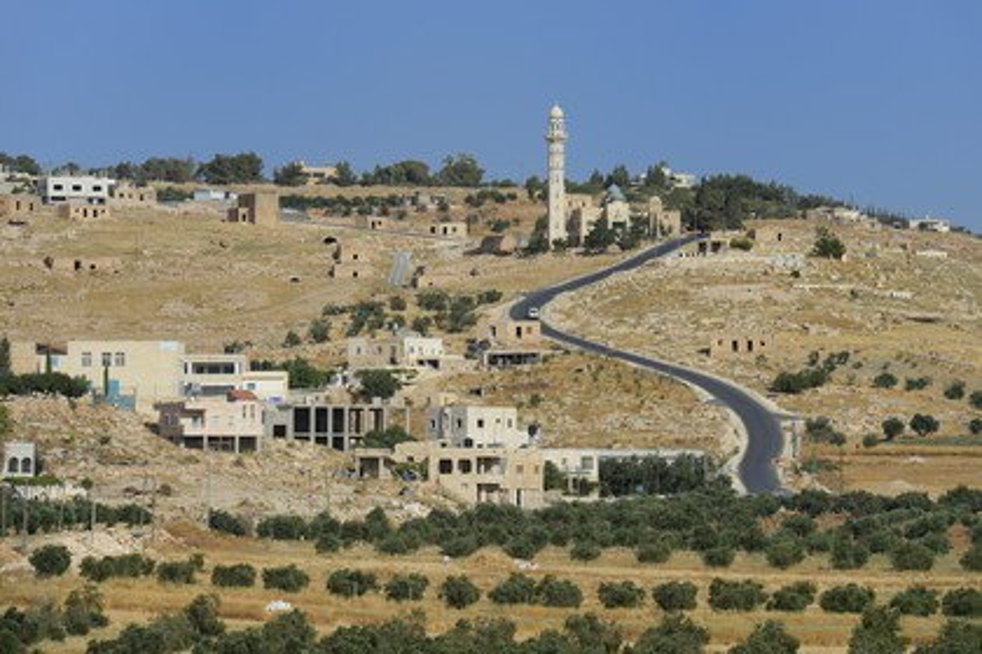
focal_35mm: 200
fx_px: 5455
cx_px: 491
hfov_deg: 10.3
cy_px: 327
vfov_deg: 6.9
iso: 200
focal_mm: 200
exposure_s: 1/800
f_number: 9
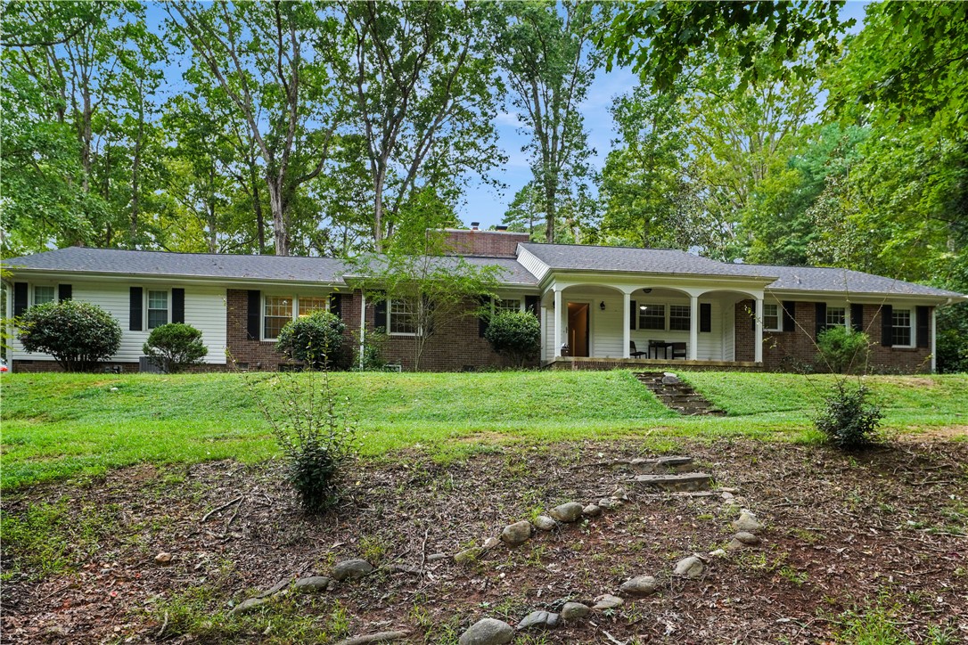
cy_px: 322
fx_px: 565
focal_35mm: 21
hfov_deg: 81.2
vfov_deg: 59.5
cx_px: 484
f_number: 4
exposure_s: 1/160
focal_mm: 14
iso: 400
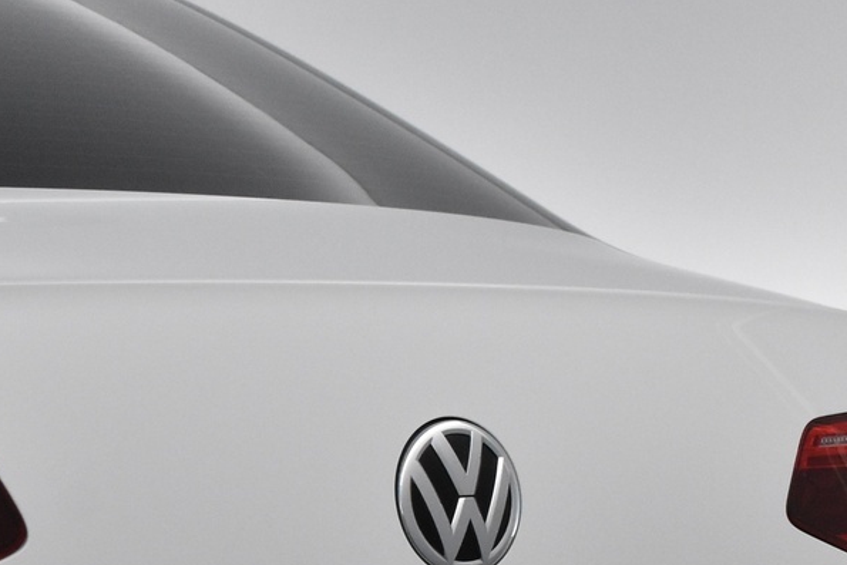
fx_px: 2785
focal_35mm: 118
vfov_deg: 11.3
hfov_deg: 16.8
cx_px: -73
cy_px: 763
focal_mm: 29
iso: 3200
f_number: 7.1
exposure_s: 1/200
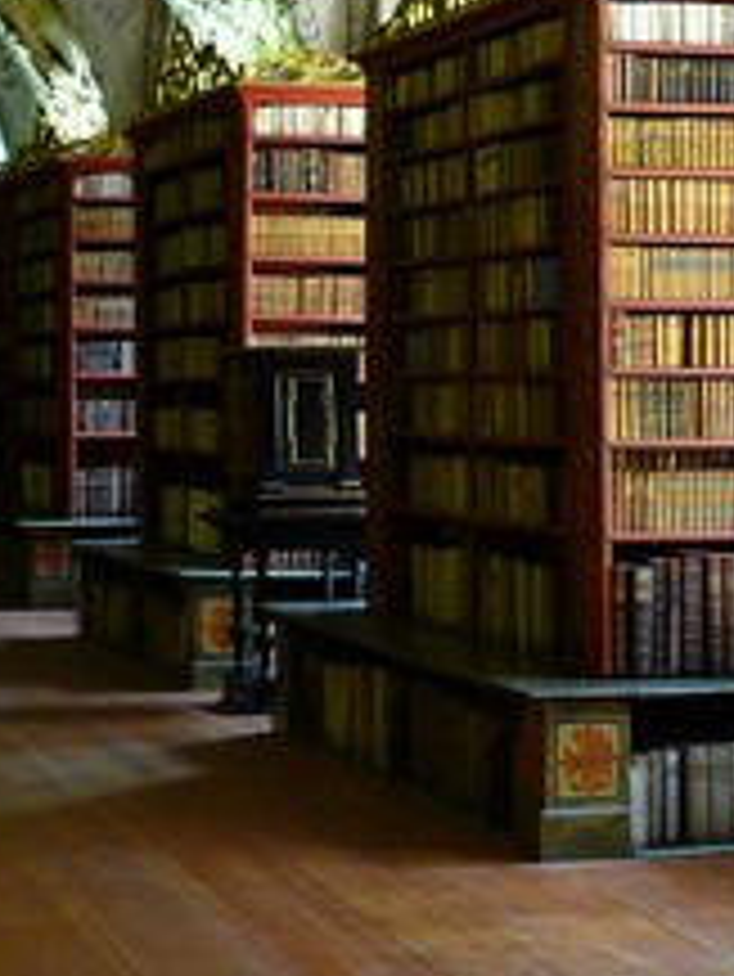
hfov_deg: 12.2
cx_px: 617
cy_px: 252
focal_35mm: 121
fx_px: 3418
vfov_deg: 16.2
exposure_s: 1/15
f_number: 2.8
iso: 200
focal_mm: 7.4
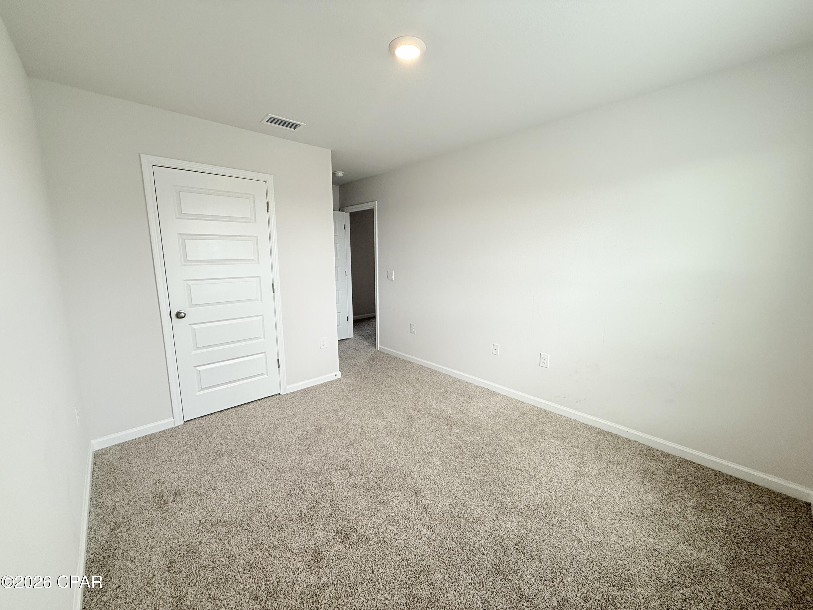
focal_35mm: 14
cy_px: 305
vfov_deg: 85.7
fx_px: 329
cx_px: 406
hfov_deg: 102.1
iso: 125
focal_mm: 2.22
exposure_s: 1/120
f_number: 2.2
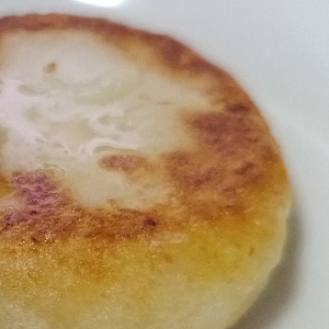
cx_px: -138
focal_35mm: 79
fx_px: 849
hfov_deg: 19.6
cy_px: 268
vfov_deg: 21.6
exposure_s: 1/25
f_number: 1.5
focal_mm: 4.94
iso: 567
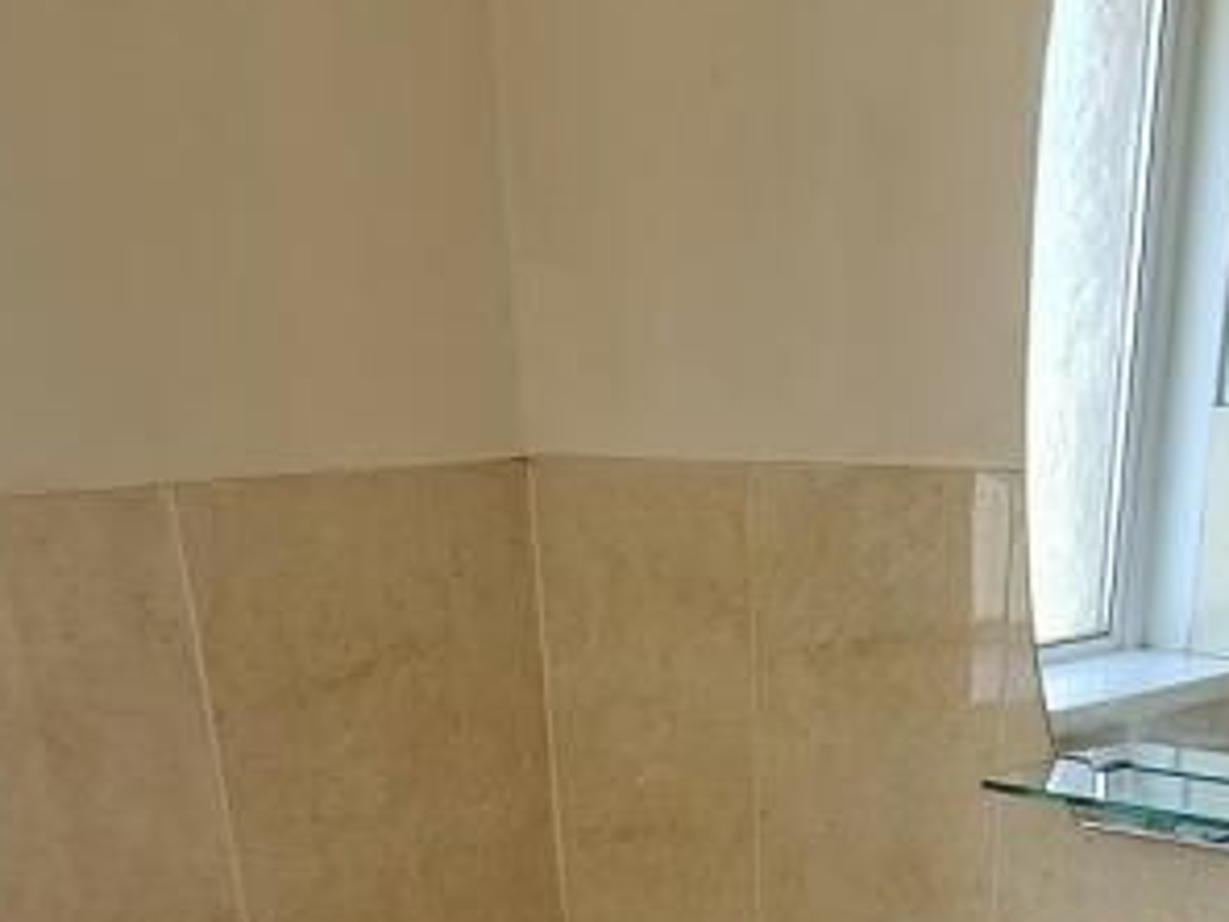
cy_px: 1441
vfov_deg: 24.0
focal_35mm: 45
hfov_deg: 41.9
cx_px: 743
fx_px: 1598
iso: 64
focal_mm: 2.2
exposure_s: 1/50
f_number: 2.2
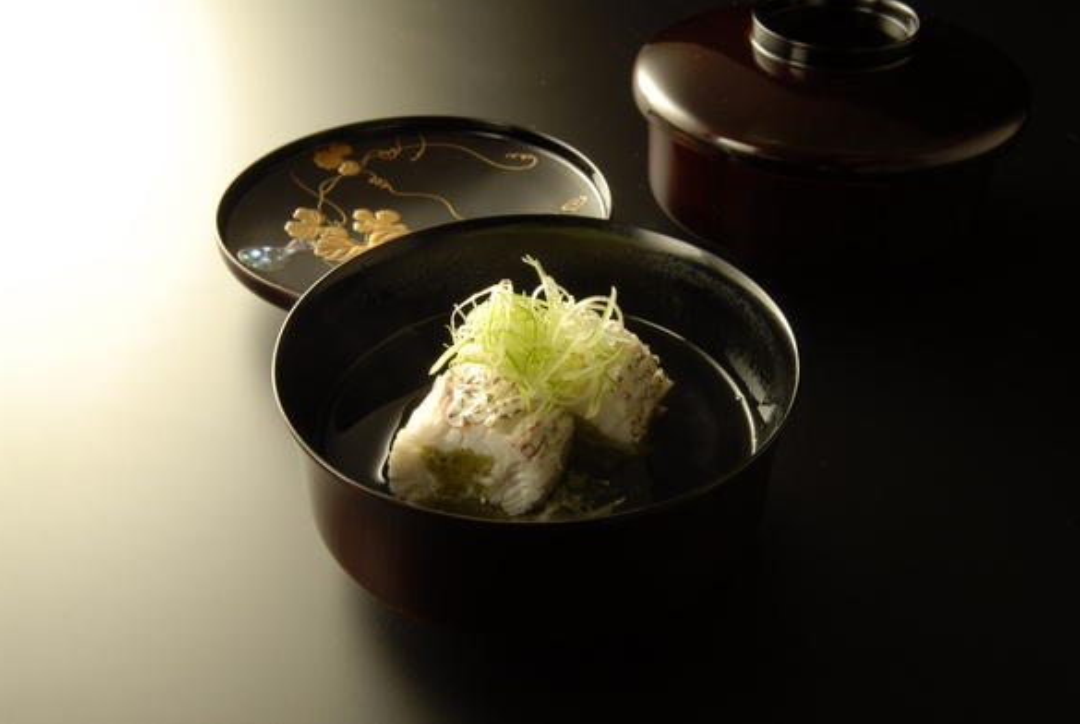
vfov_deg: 33.5
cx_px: 543
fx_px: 1202
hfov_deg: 48.4
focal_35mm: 40
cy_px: 355
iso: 100
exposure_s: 1.6
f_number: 14
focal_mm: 26
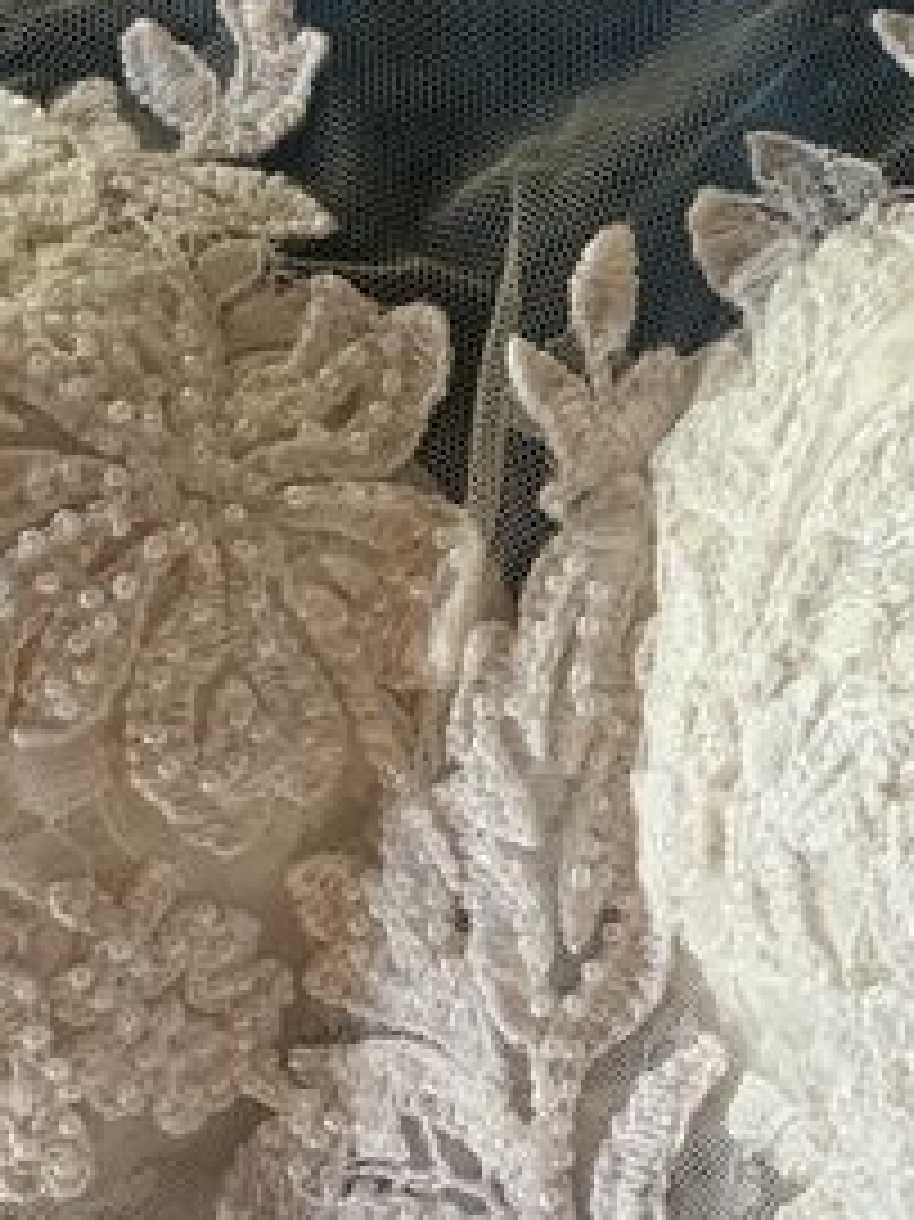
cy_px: 743
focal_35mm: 96
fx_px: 3382
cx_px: 1058
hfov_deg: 14.9
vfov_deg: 20.4
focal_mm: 4.25
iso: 100
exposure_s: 1/76
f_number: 1.8
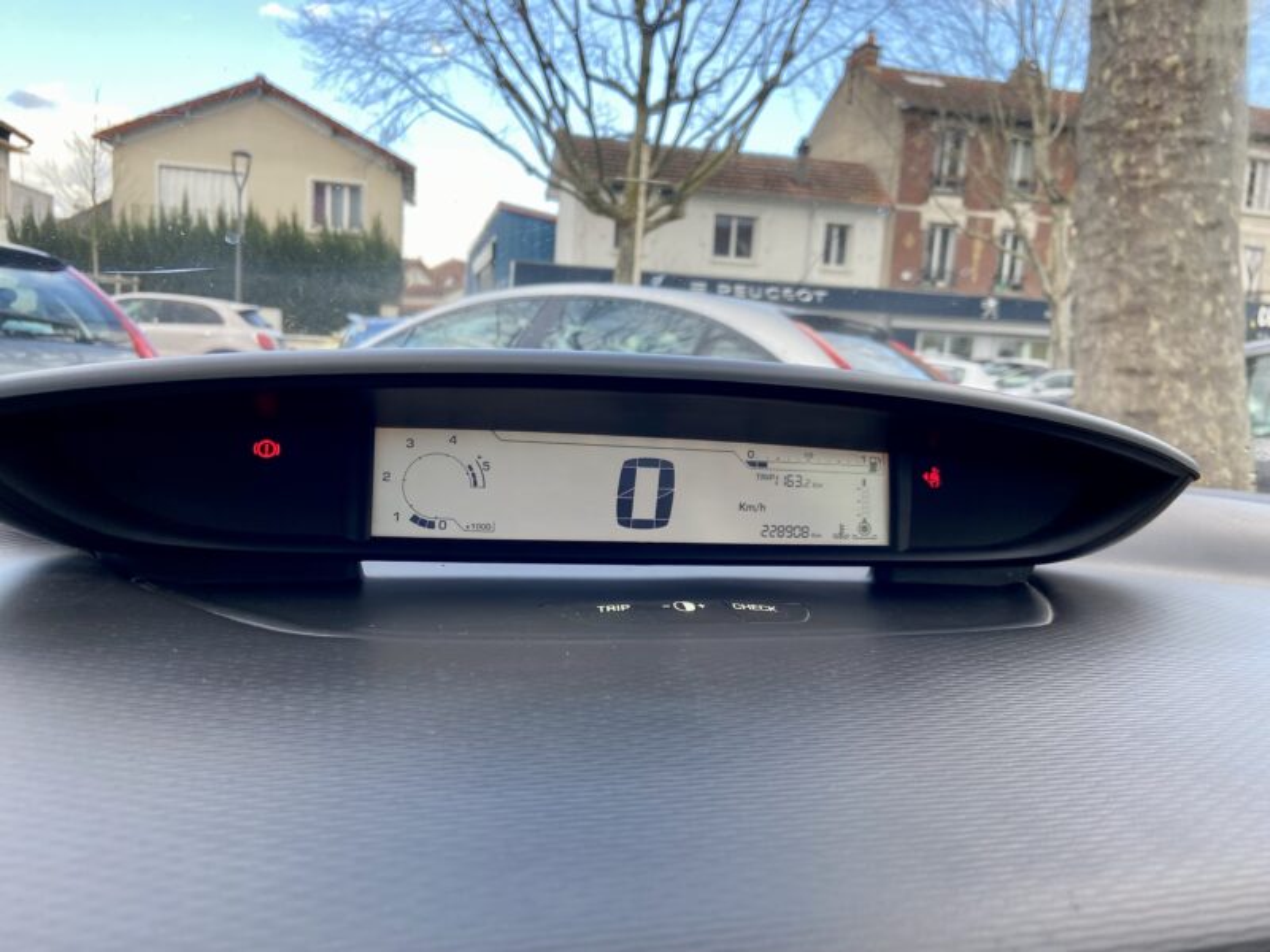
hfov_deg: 67.3
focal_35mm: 26
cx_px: 635
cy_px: 476
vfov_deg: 53.1
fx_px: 954
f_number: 1.8
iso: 32
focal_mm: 4.25
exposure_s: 1/122
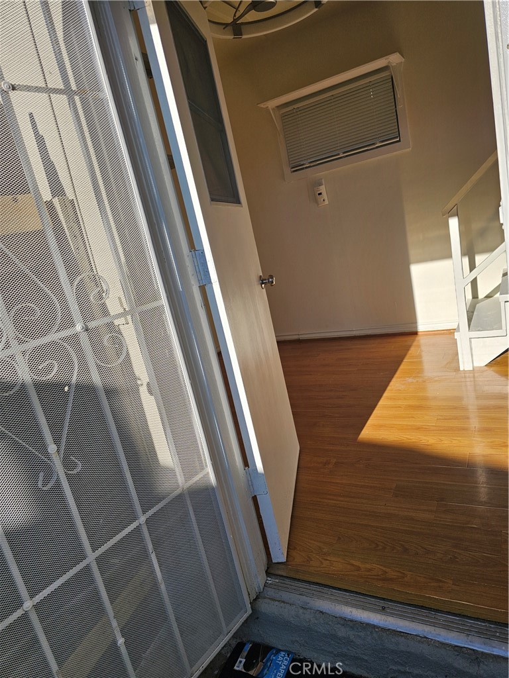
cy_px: 339
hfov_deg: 58.9
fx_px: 451
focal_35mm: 23
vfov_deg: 73.9
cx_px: 254
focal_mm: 6.3
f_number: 1.7
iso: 10
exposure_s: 1/713
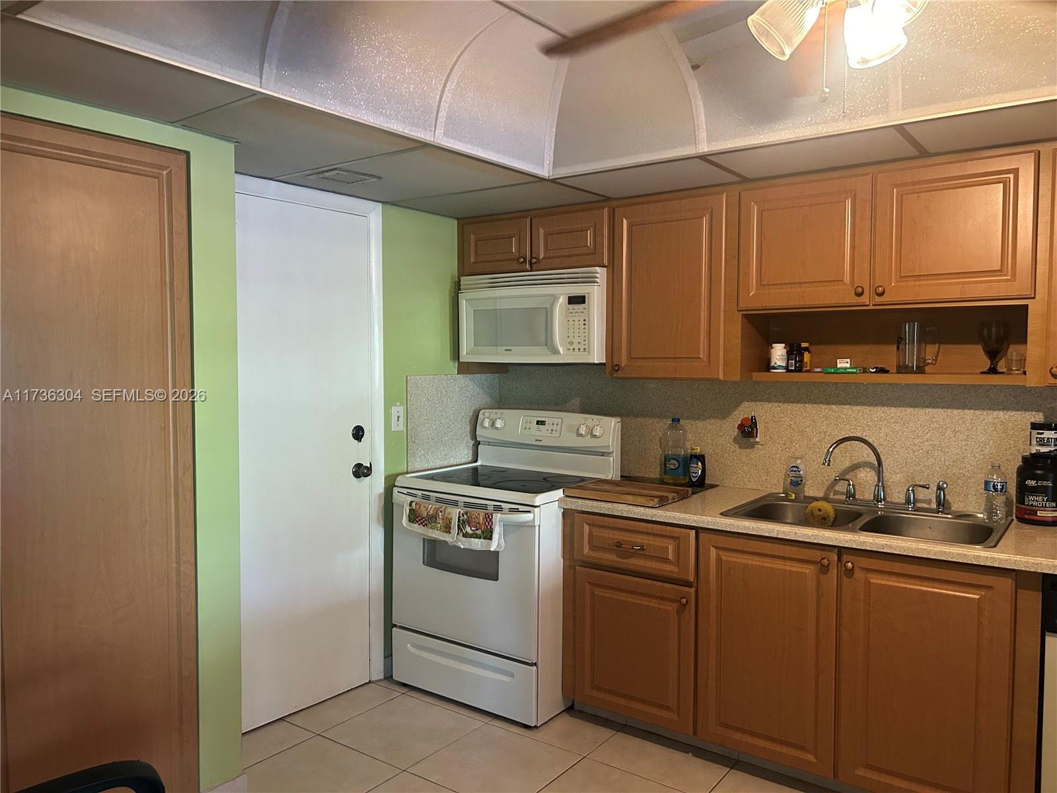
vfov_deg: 53.1
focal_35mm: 26
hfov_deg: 67.3
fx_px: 794
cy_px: 396
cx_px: 528
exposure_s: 1/60
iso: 400
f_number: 1.5
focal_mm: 5.7
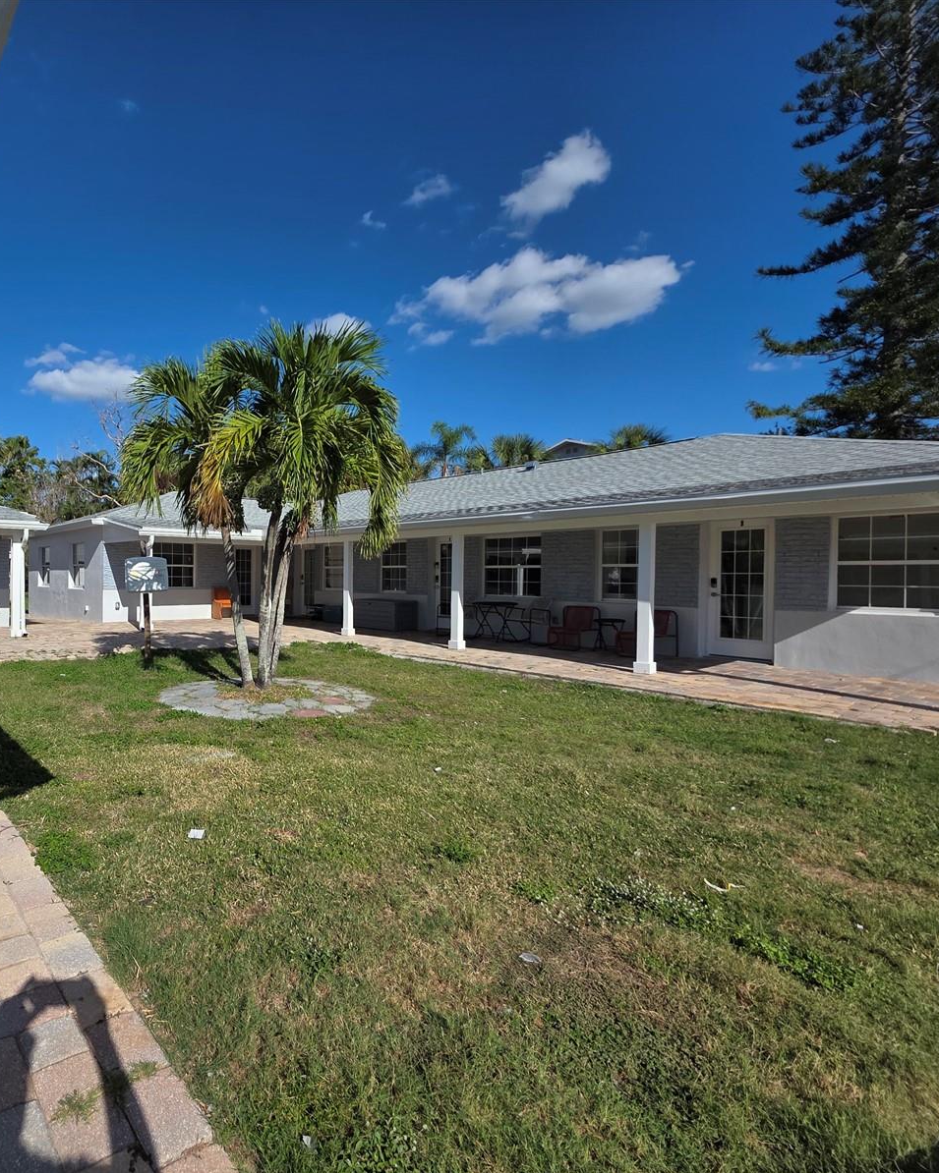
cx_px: 255
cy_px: 587
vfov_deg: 89.6
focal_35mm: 17
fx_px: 591
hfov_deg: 72.5
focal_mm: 2.2
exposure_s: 1/3873
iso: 40
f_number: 1.9
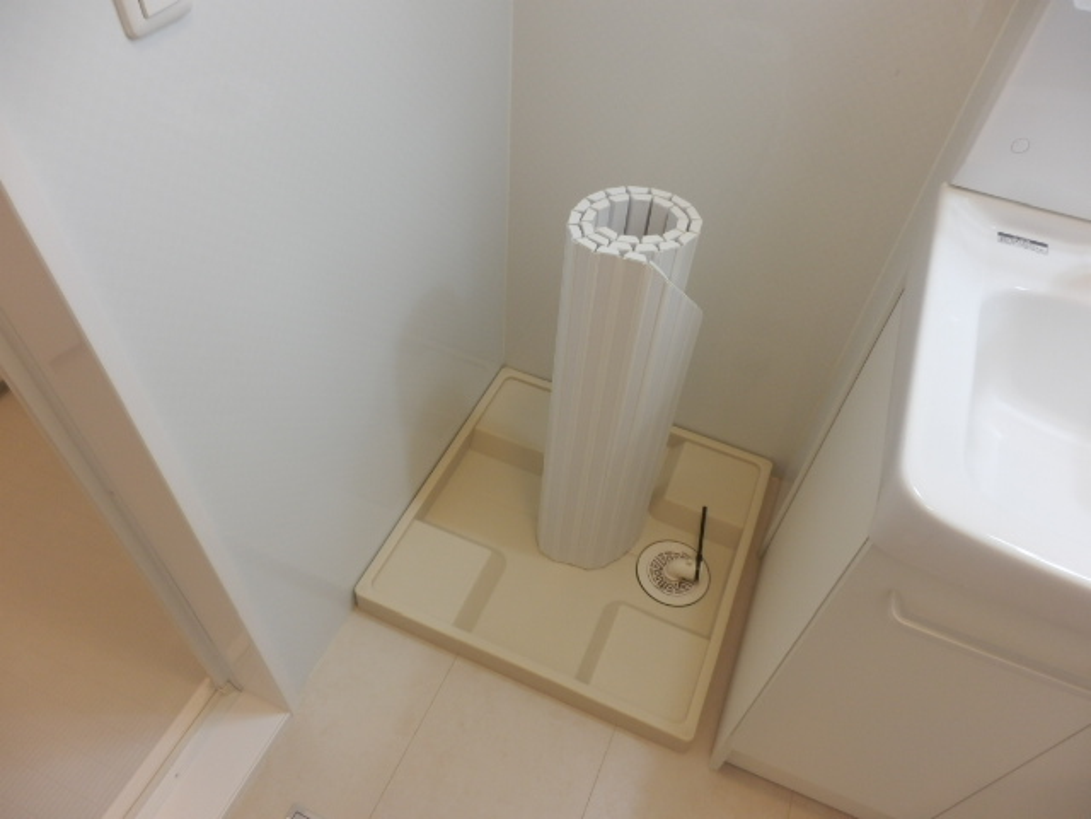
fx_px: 756
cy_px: 410
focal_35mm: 24
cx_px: 546
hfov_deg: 71.6
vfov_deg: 56.8
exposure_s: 1/30
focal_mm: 4.2
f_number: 3
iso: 160
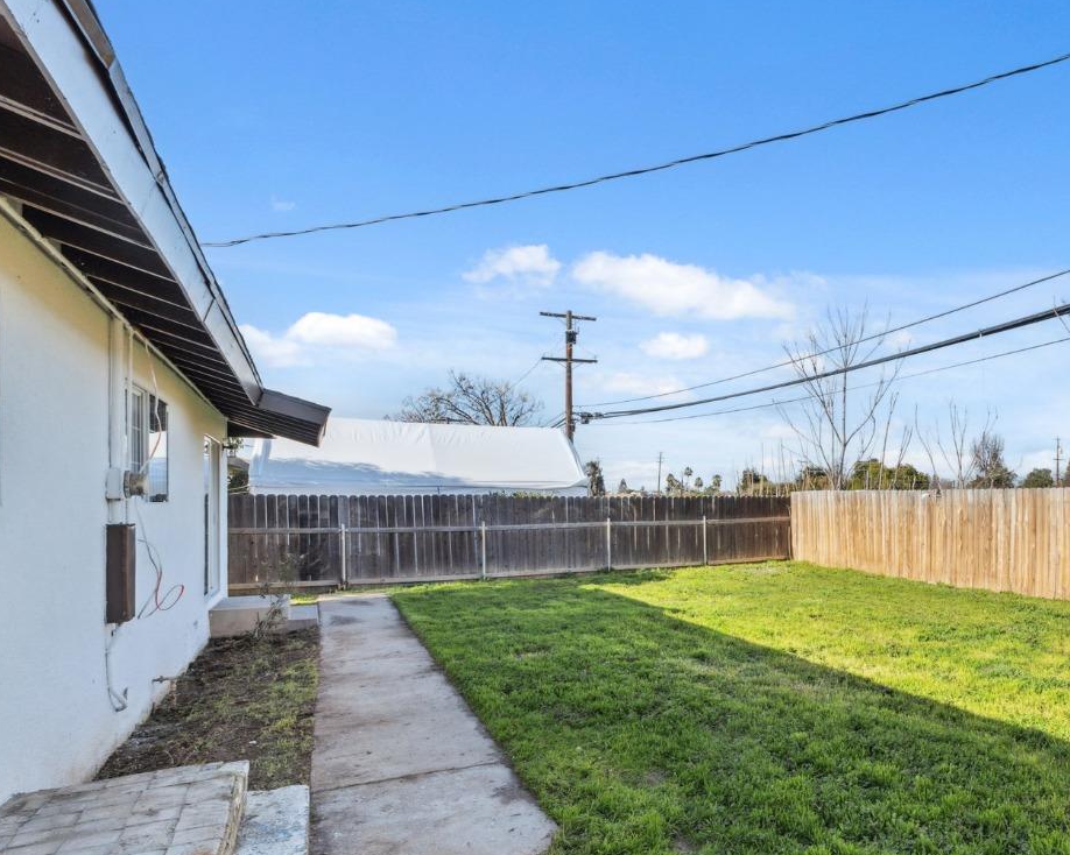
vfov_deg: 60.6
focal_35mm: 23
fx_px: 728
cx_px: 844
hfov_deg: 66.5
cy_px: 493
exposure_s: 1/250
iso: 100
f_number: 9
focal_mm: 10
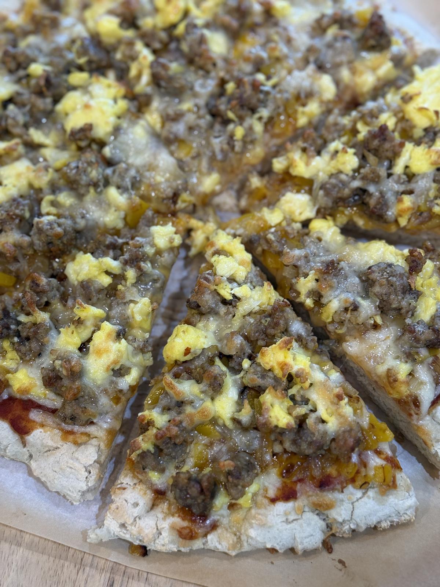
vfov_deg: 39.7
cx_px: 220
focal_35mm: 48
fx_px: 813
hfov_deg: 30.3
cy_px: 294
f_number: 1.78
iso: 80
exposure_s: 1/60
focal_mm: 6.76
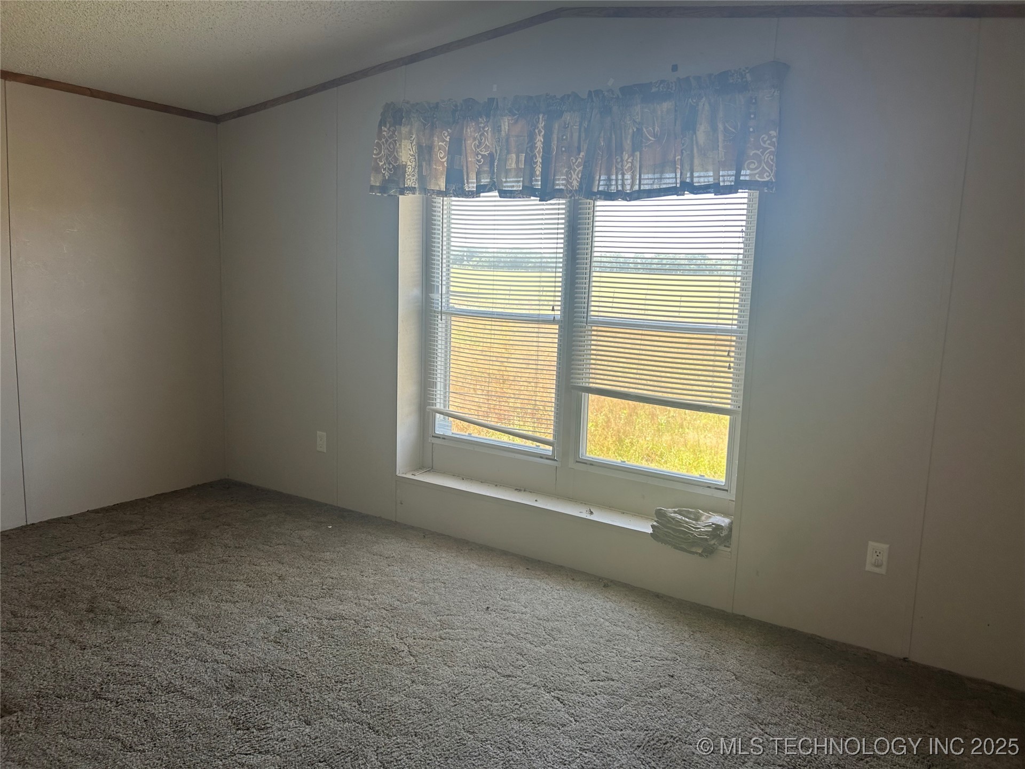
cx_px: 512
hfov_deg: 67.3
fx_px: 770
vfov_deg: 53.1
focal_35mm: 26
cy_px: 384
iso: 32
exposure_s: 1/123
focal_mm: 5.7
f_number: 1.5
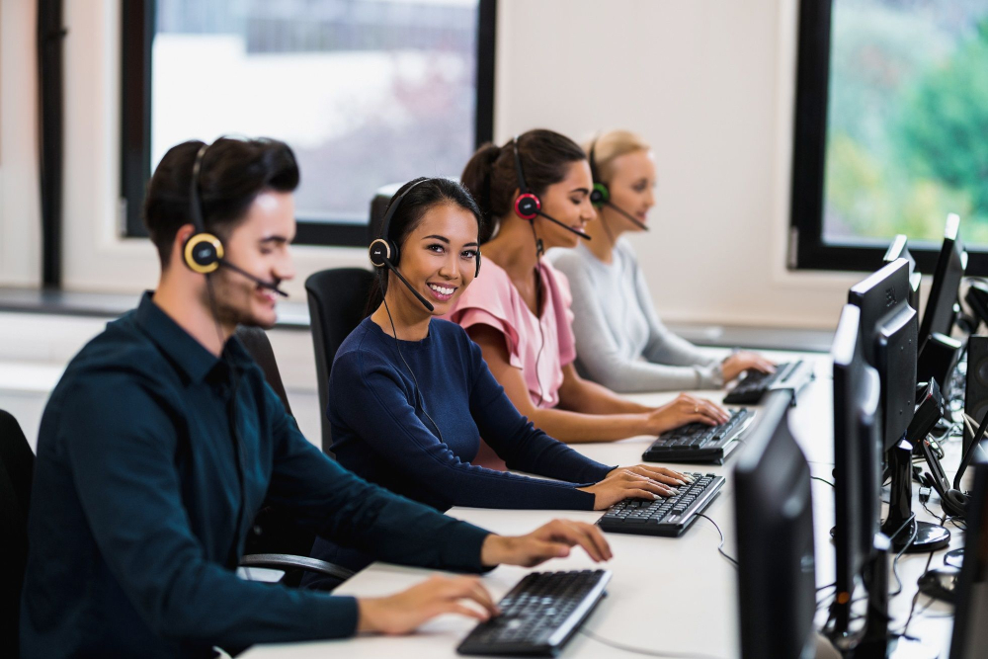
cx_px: 494
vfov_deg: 16.1
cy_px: 330
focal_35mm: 85
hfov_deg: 23.9
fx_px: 2333
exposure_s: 1/200
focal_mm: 85
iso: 100
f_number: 1.6
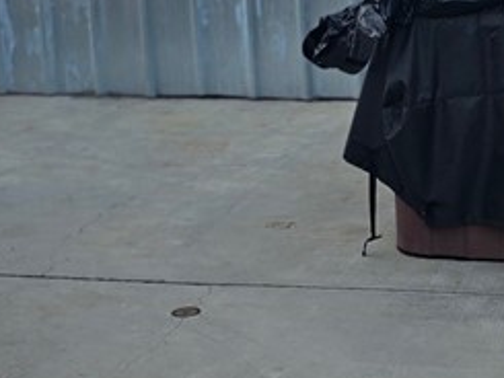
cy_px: 64
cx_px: 428
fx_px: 1398
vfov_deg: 15.3
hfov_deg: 20.1
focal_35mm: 96
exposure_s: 1/120
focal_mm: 6.3
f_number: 1.7
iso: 32
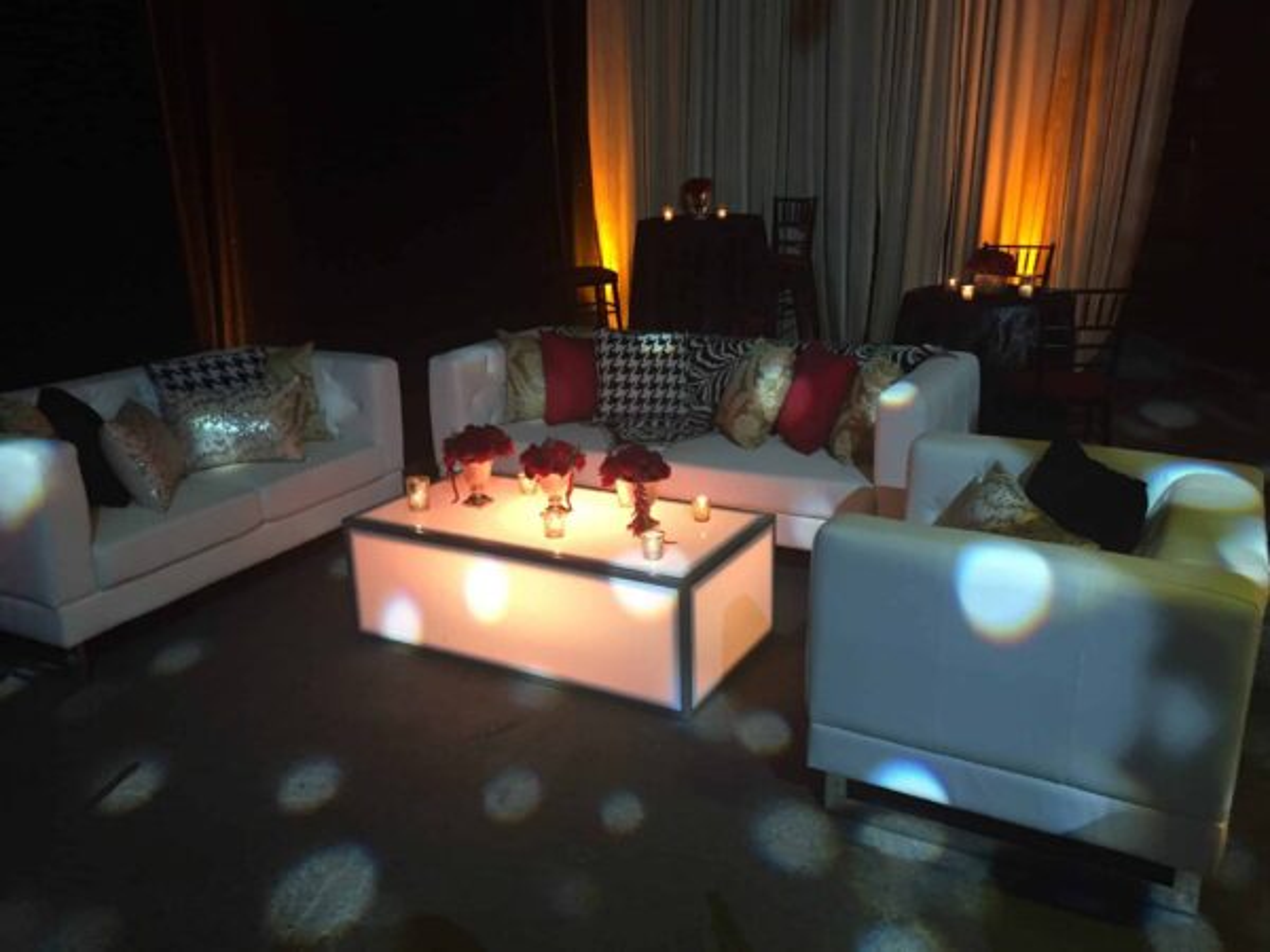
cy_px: 476
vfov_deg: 48.2
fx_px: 1064
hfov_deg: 61.7
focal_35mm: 29
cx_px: 635
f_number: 2.2
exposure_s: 1/17
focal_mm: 4.15
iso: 250
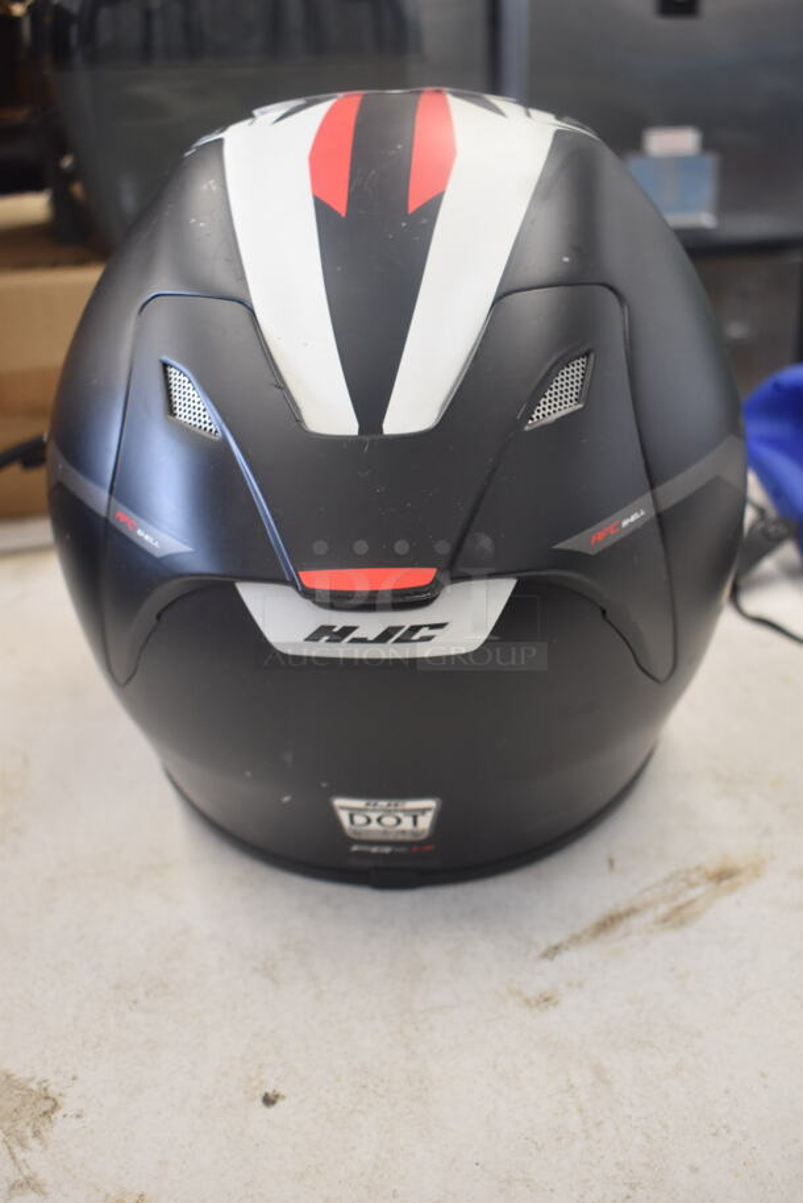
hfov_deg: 35.5
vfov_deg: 51.3
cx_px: 402
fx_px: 1253
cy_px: 602
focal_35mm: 38
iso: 800
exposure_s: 1/60
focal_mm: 25
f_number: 4.5
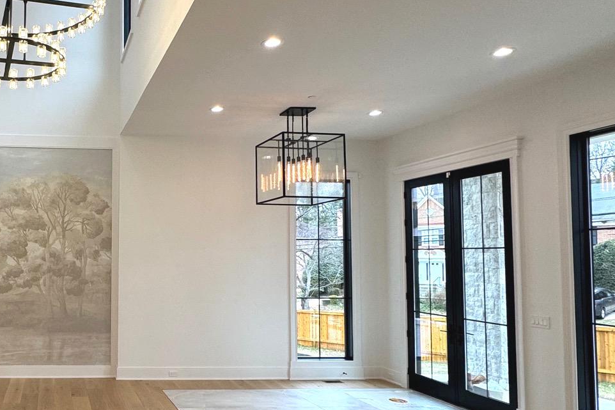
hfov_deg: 54.0
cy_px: 233
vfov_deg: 42.2
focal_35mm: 31
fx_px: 529
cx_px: 82
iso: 100
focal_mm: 2.22
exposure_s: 1/120
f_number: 2.2
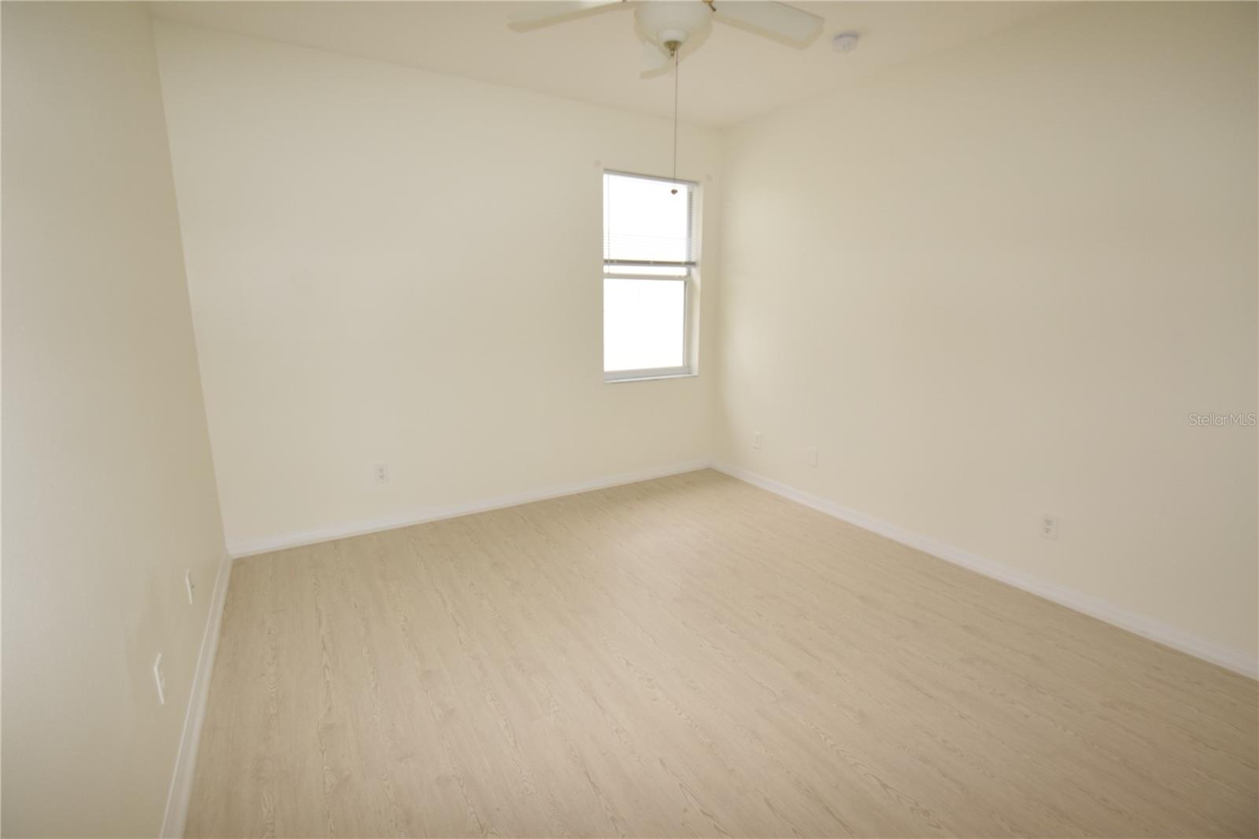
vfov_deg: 77.3
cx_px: 630
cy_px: 420
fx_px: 524
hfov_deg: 100.4
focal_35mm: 15
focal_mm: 10
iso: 640
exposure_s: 1/125
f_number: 5.6
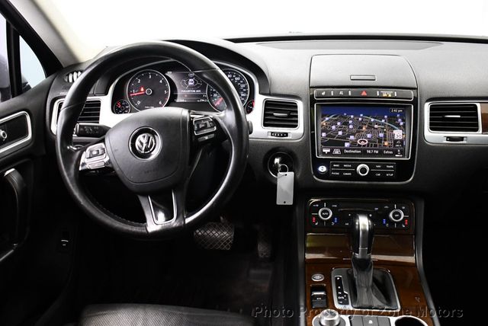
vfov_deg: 36.9
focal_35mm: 36
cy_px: 163
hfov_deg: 53.1
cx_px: 244
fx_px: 488
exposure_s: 1/60
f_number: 3.5
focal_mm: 18
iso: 3200
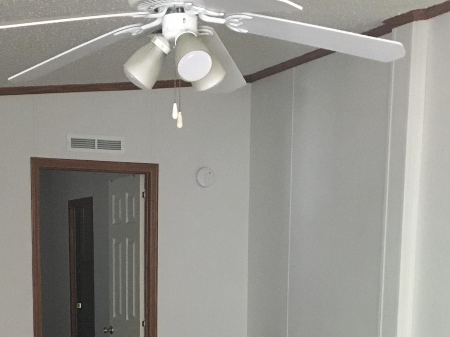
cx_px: 162
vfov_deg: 19.2
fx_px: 936
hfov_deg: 26.9
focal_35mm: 72
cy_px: 410
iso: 250
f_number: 2.2
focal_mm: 4.15
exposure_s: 1/15
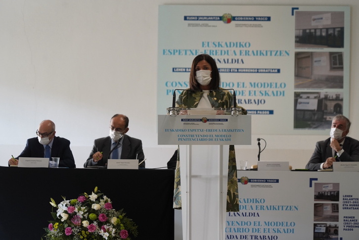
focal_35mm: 105
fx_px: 1048
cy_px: 120
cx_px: 180
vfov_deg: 13.1
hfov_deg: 19.4
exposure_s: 1/320
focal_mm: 105
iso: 3200
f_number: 5
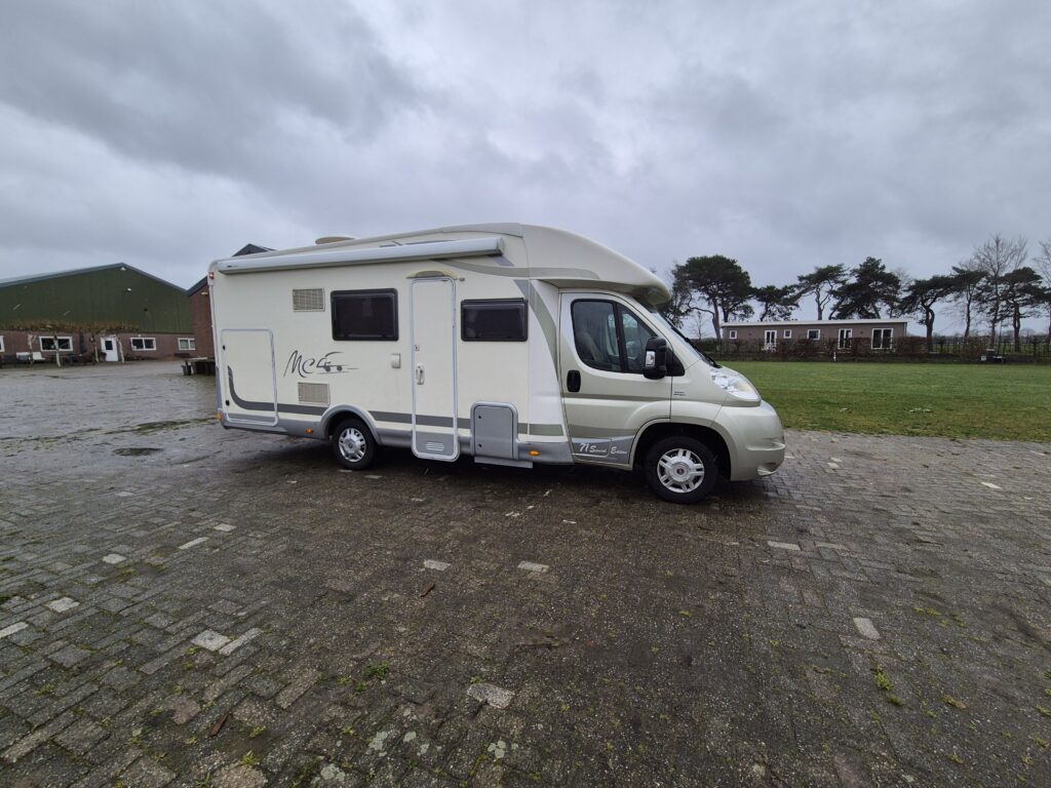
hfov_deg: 106.2
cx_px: 526
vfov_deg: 89.9
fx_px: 395
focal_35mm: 13
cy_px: 394
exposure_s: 1/872
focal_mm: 2.2
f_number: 2.2
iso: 50
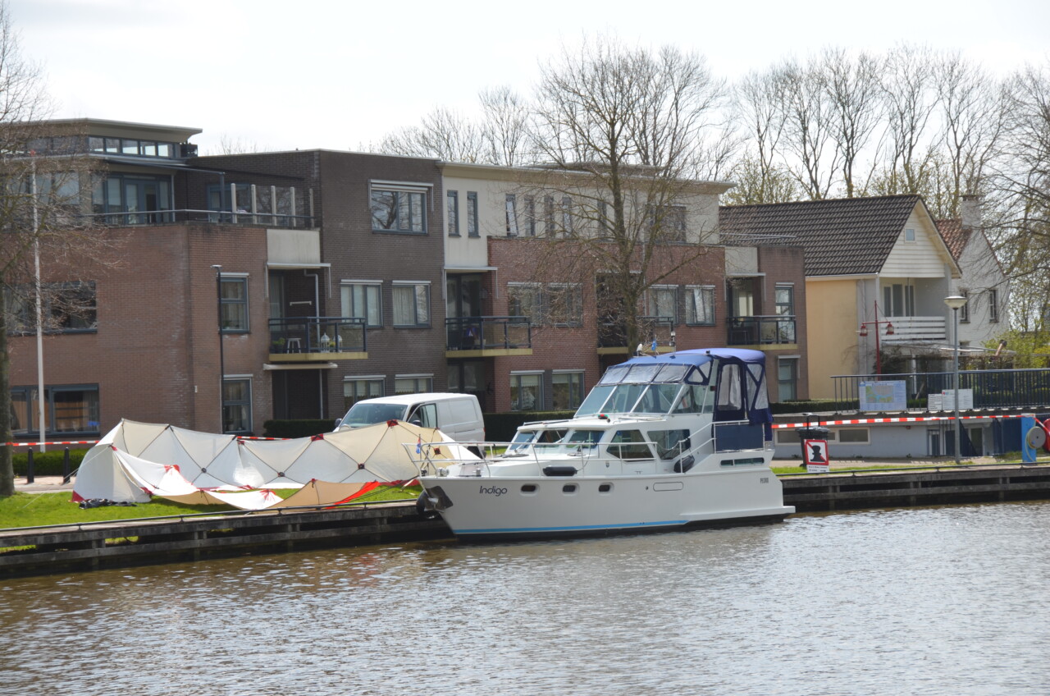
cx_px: 525
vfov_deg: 11.4
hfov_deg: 17.1
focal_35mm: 120
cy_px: 348
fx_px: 3493
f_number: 9
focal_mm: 80
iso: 100
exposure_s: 1/320
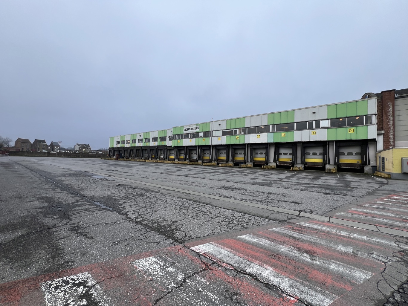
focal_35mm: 13
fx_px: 153
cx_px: 204
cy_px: 153
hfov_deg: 106.2
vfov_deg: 89.9
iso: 32
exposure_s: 1/430
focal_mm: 1.57
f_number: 1.8
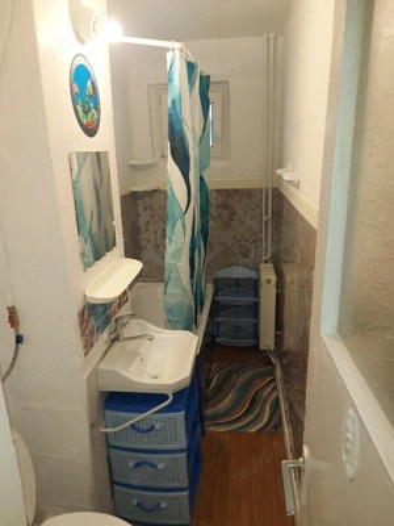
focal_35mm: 24
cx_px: 197
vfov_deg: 71.6
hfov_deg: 56.8
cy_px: 263
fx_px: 364
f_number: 1.8
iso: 125
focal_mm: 5.23
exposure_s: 1/50
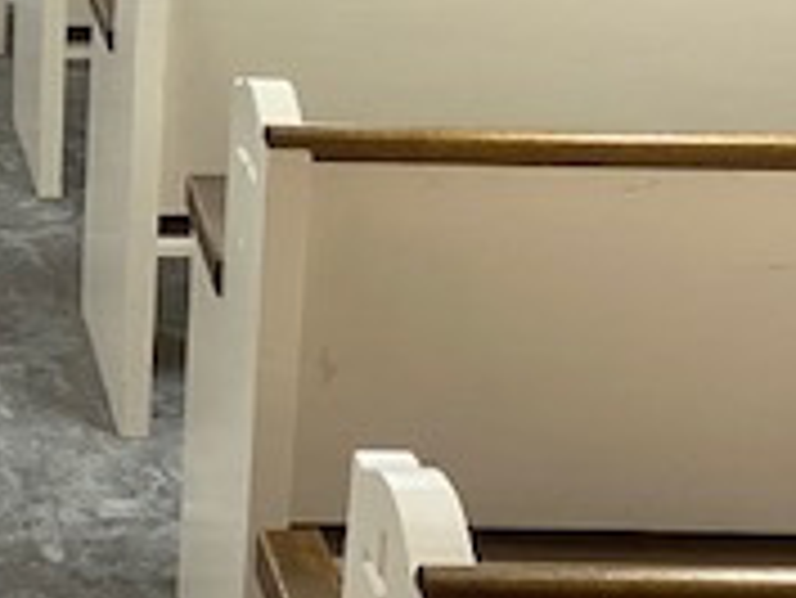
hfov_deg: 19.6
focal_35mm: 94
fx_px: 2163
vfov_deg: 15.3
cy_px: -85
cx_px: -166
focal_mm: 4.25
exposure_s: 1/60
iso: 100
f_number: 1.8
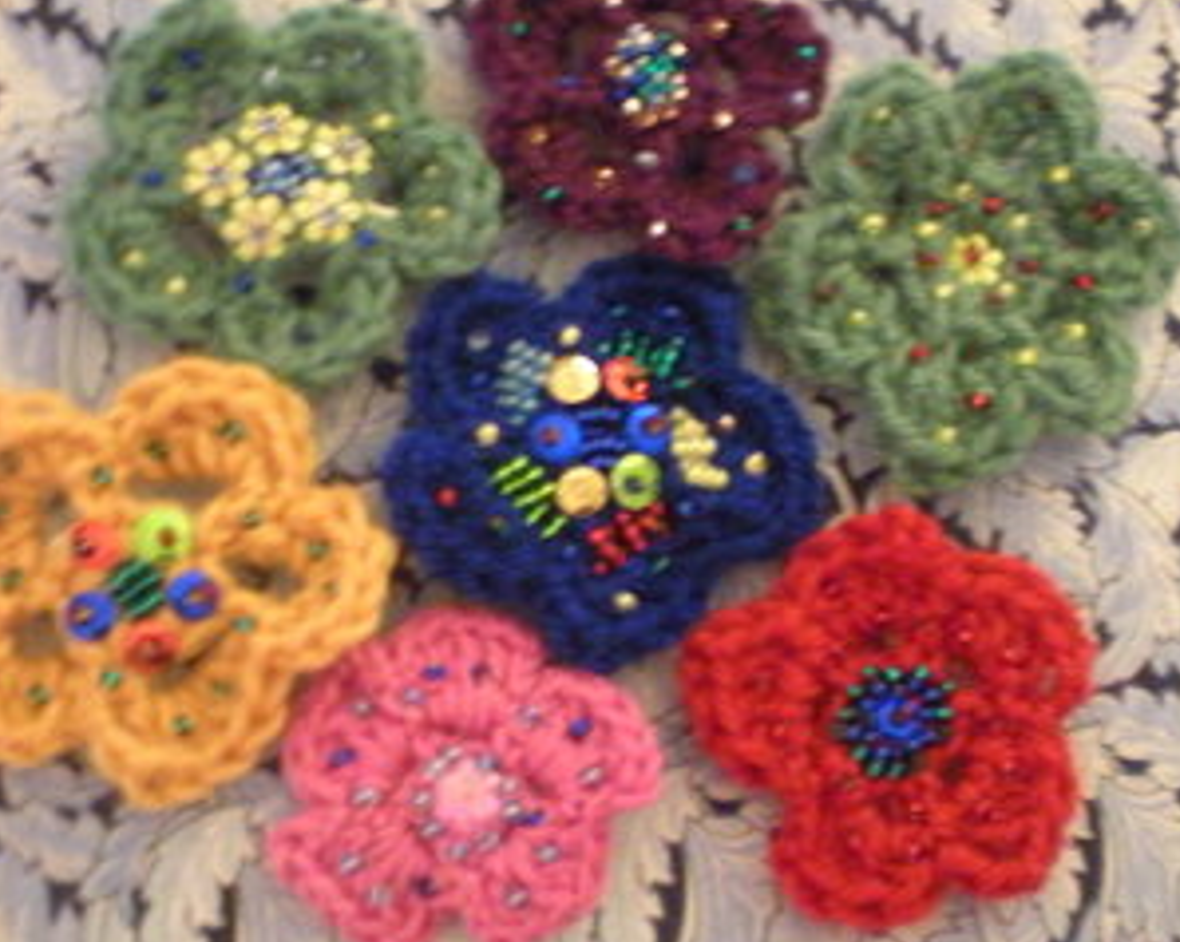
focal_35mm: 48
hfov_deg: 38.7
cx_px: 661
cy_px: 453
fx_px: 1675
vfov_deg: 31.4
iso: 800
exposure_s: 1/2.7
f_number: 3.1
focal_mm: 6.3
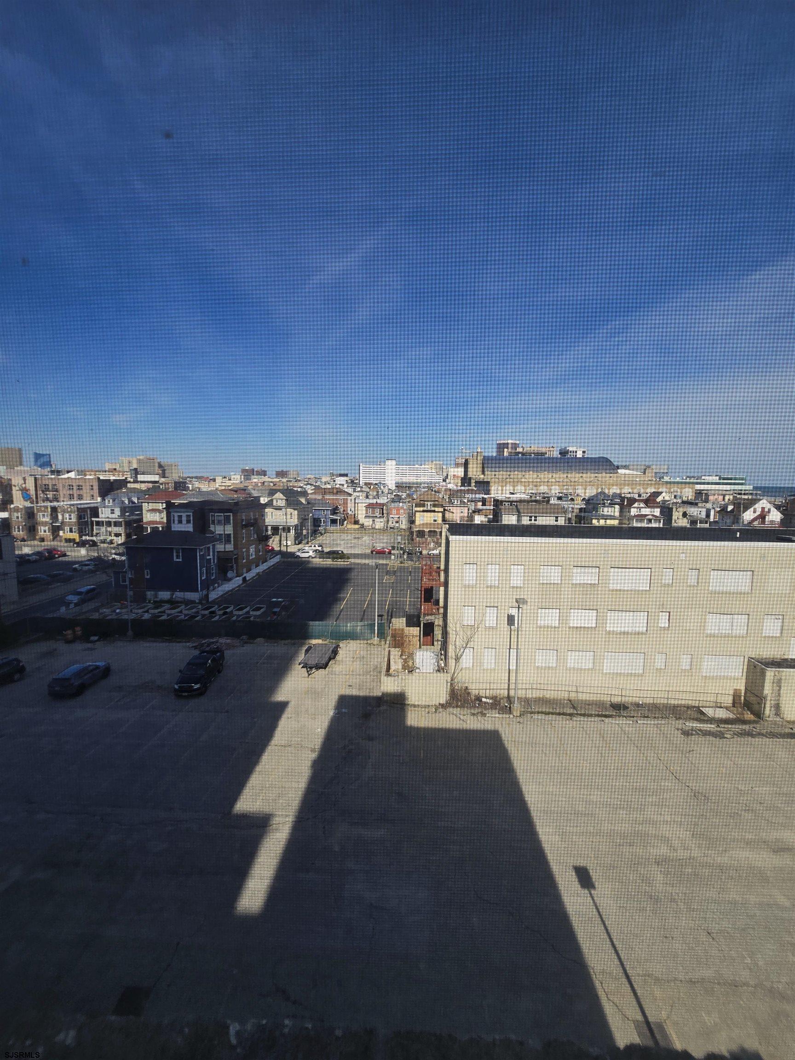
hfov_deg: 89.9
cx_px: 398
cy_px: 530
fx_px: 398
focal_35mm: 13
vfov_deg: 106.2
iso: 50
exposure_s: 1/2500
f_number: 2.2
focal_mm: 2.2
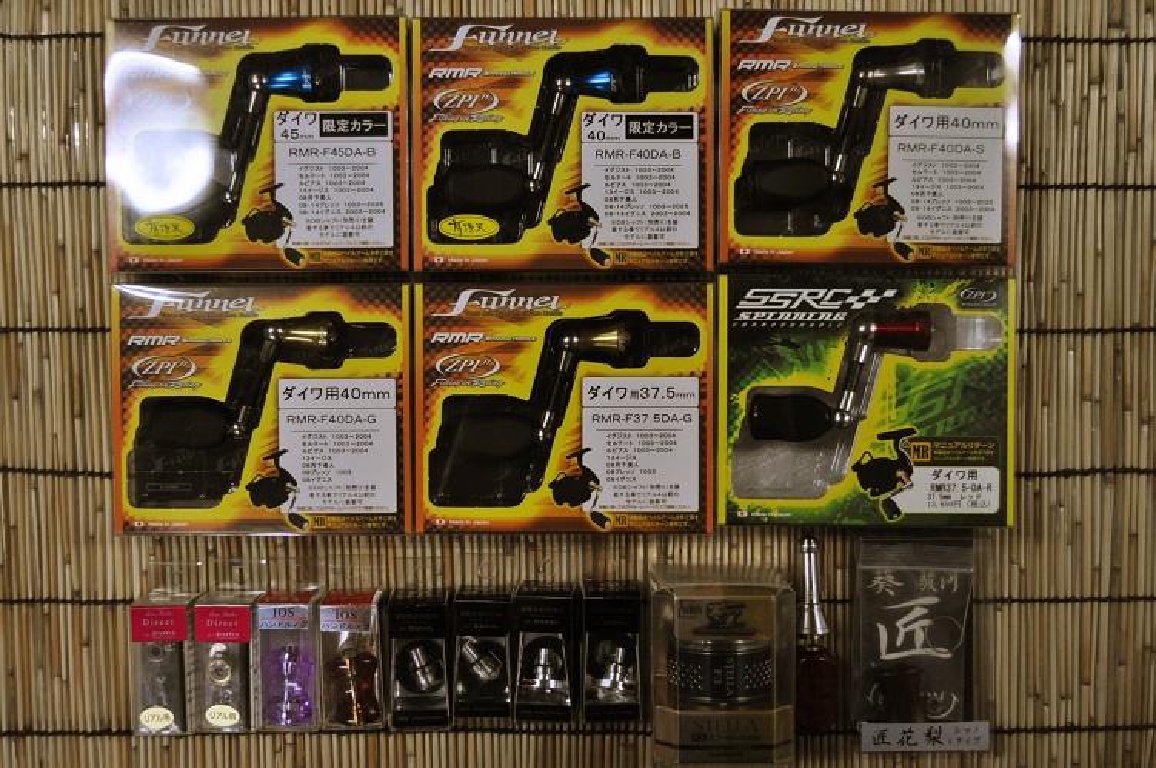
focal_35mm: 39
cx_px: 578
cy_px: 384
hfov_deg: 49.6
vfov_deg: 34.1
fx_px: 1251
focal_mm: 26
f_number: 4.2
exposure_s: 1/60
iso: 400
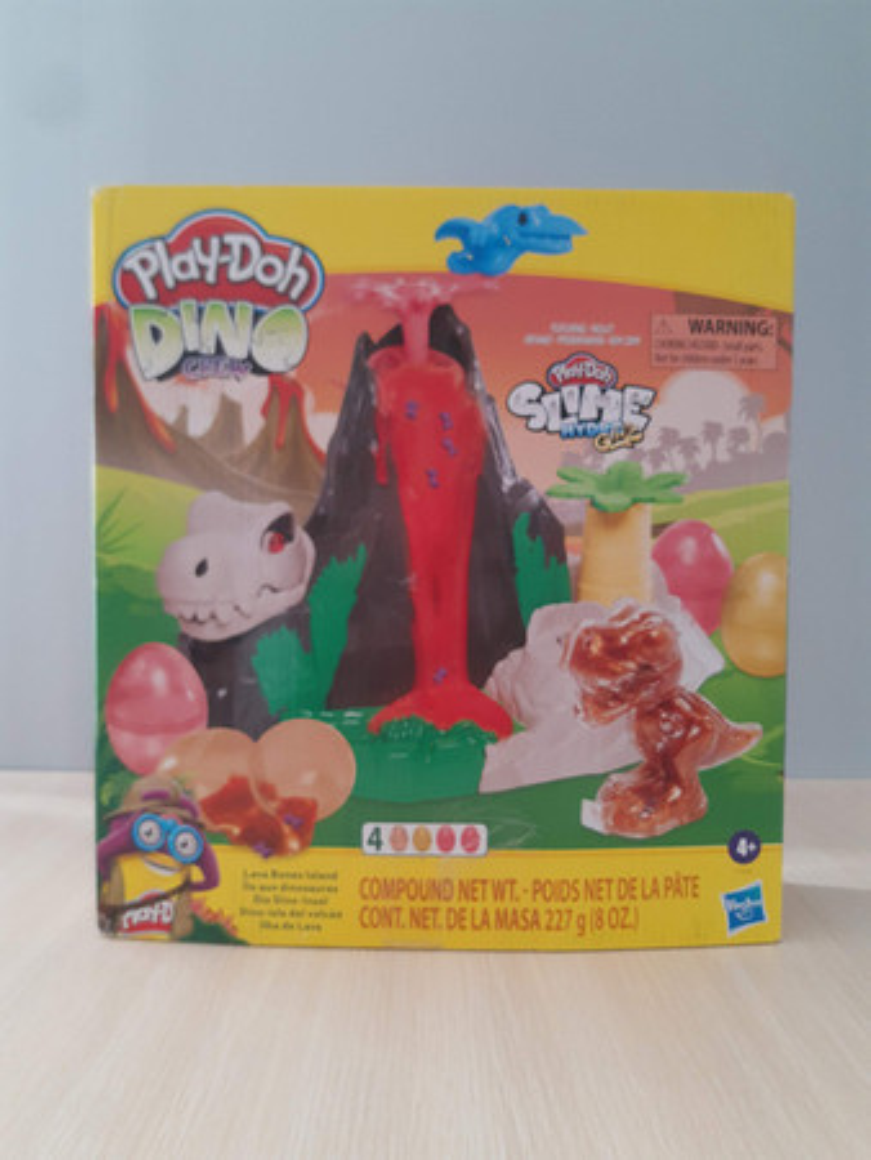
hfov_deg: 53.1
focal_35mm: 26
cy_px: 580
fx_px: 871
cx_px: 436
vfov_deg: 67.3
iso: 69
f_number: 1.7
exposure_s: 1/50
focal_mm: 4.75
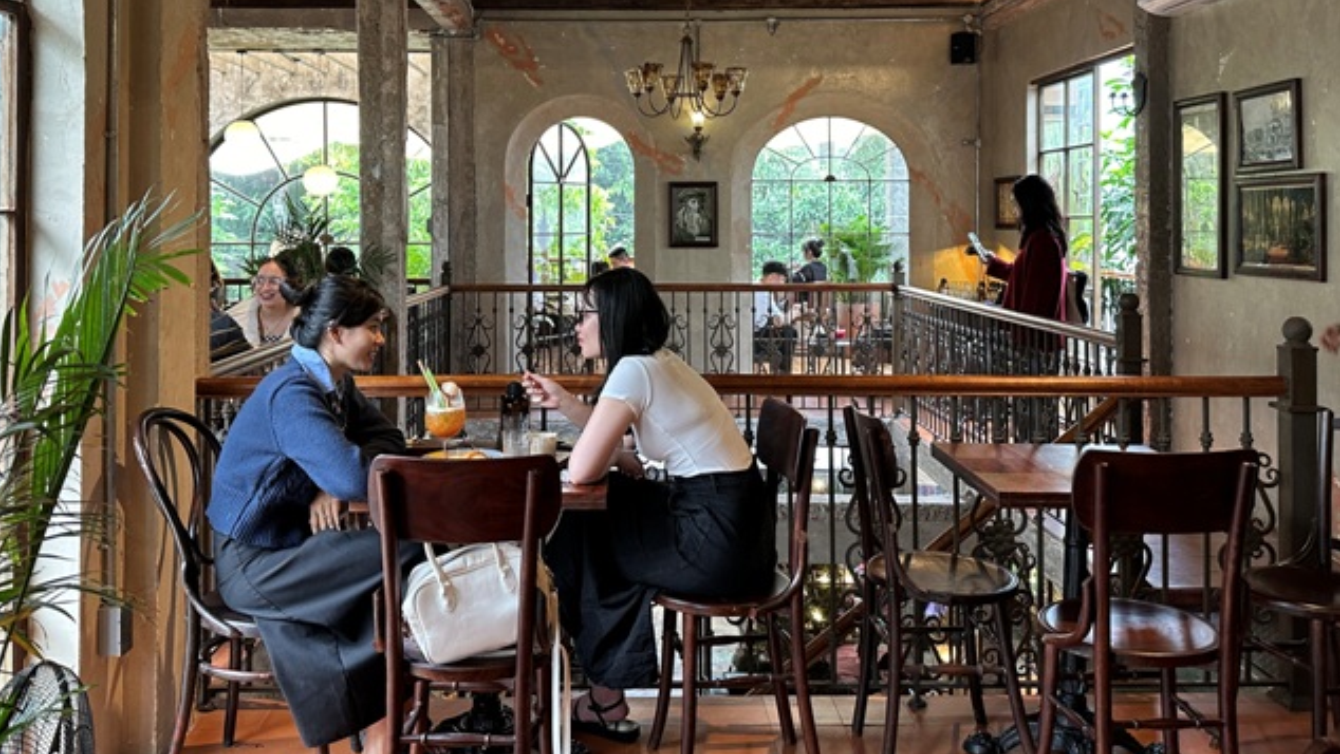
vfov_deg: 35.0
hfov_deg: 59.5
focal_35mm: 33
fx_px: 1173
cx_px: 643
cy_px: 207
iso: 250
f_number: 1.78
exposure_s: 1/50
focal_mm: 6.86
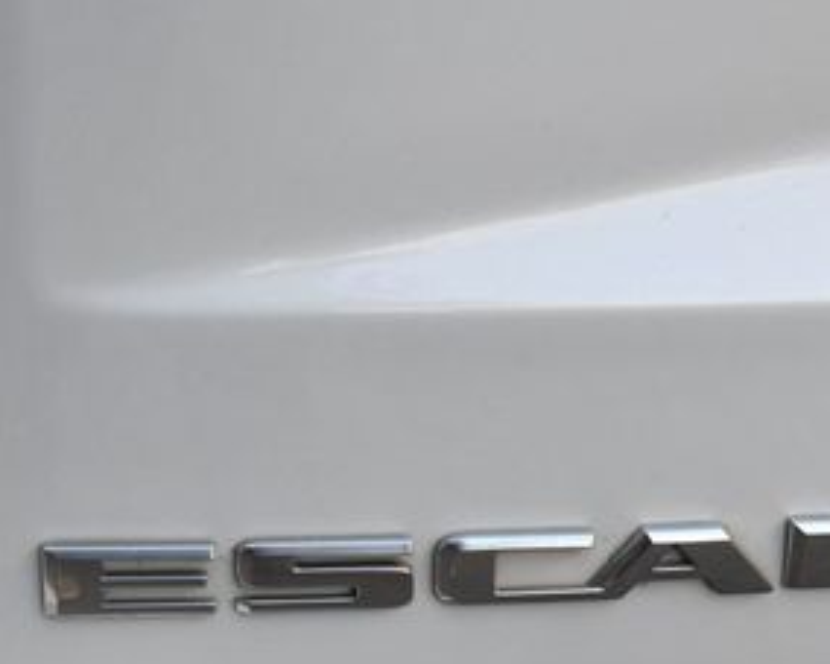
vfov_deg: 12.1
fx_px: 3119
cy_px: 550
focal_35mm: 127
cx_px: 628
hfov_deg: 15.1
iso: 320
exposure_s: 1/250
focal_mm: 40
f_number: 5.6
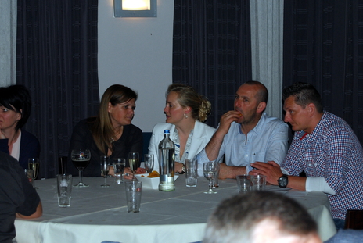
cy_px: 98
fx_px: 1077
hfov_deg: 19.1
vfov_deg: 12.9
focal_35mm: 107
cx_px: 194
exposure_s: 1/60
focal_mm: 55
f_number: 5.6
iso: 450
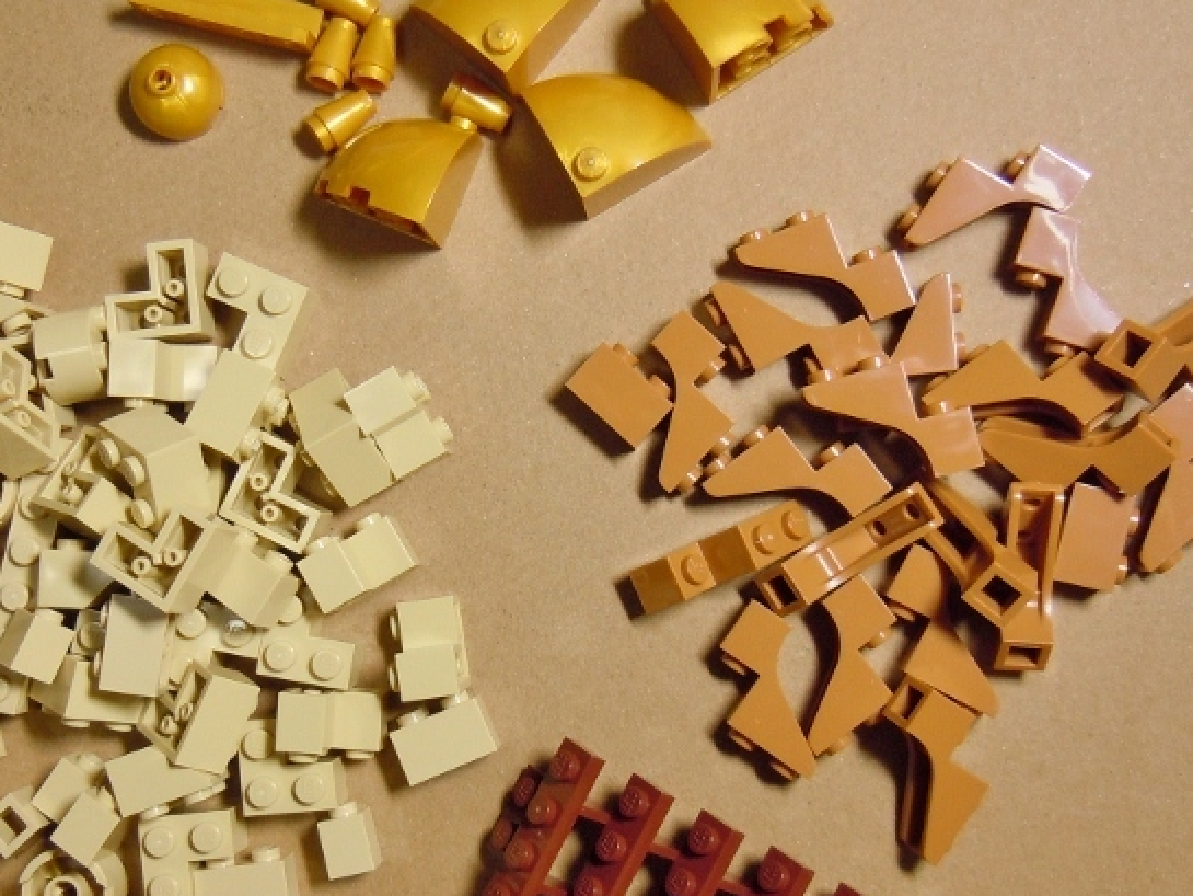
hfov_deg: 42.7
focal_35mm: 44
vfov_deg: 32.8
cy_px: 504
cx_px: 473
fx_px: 1517
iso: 200
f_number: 3.5
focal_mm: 5.4
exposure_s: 1/25
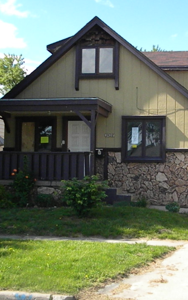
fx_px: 451
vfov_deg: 36.9
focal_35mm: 55
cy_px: 148
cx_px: 134
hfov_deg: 23.4
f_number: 7.4
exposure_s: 1/1000
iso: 720
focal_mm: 6.4
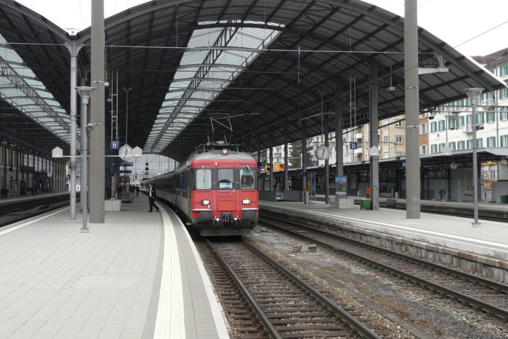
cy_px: 152
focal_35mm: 51
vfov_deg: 26.5
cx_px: 248
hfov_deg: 38.9
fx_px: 720
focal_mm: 7.4
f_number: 4
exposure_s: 1/160
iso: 100
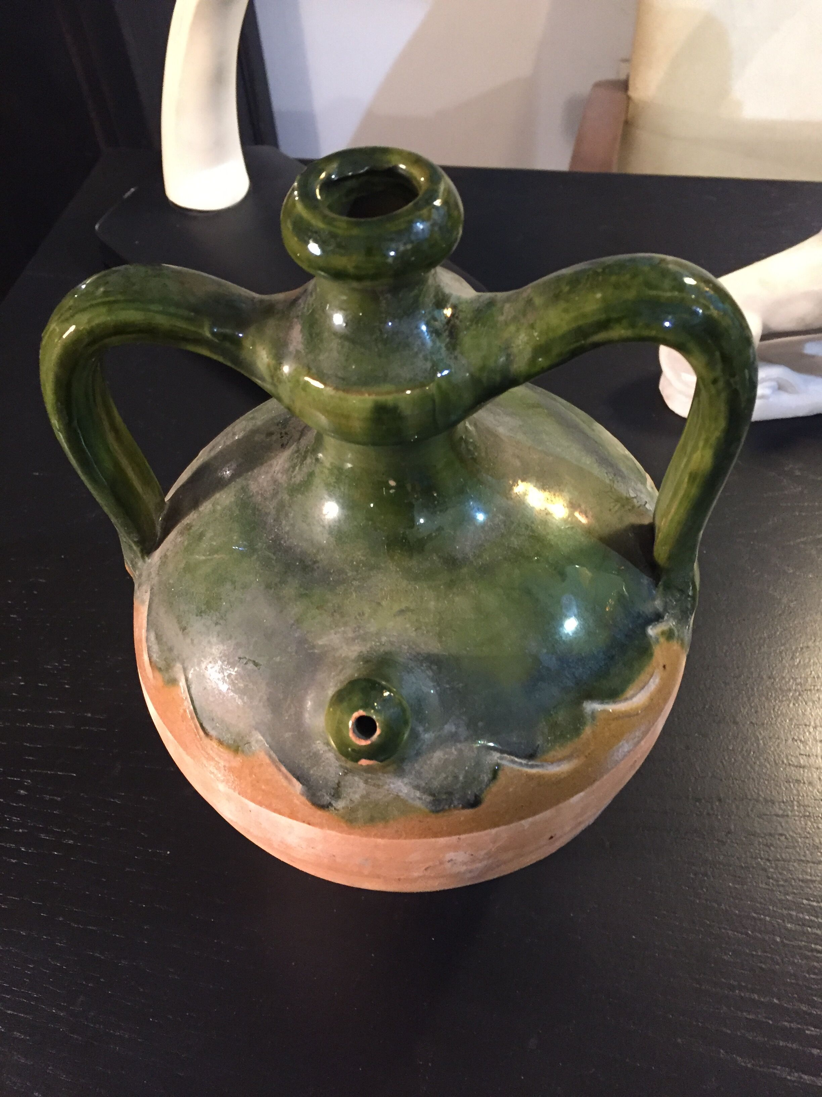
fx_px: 918
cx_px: 411
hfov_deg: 48.2
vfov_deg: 61.7
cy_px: 548
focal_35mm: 29
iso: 250
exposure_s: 1/25
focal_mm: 4.15
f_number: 2.2
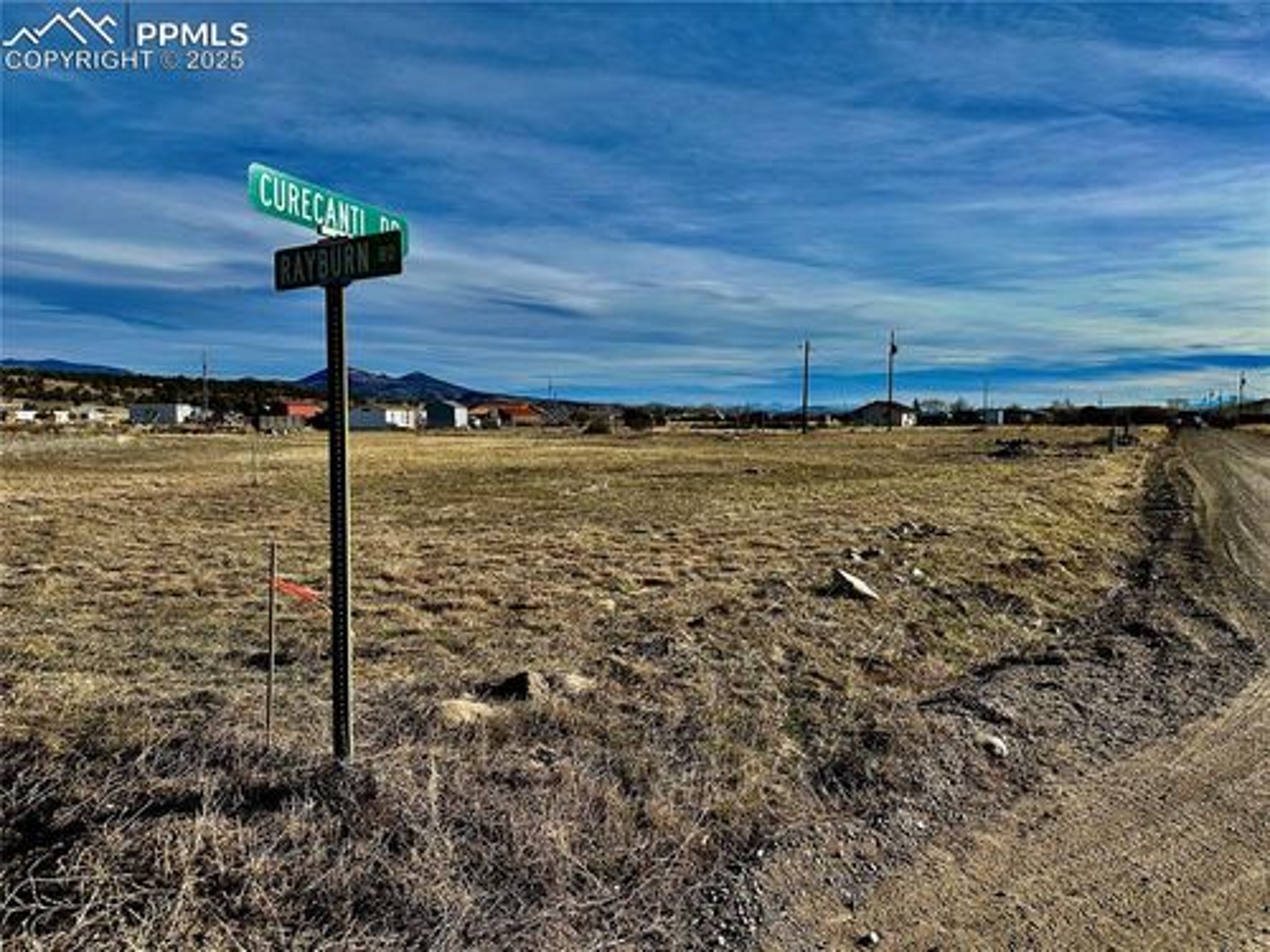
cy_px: 476
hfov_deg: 71.6
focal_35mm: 24
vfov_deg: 56.8
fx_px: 881
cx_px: 635
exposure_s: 1/6211
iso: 80
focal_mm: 6.86
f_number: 1.78
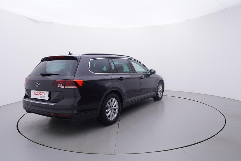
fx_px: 171
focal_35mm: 26
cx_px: 121
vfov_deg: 50.3
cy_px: 86
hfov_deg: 70.3
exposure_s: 1/80
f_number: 5
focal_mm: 15
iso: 200
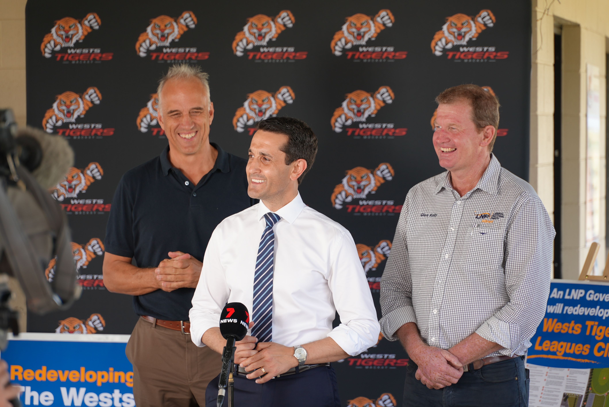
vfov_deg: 10.2
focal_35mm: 135
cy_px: 204
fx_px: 2285
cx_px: 304
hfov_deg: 15.2
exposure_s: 1/160
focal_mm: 135
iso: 200
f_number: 4
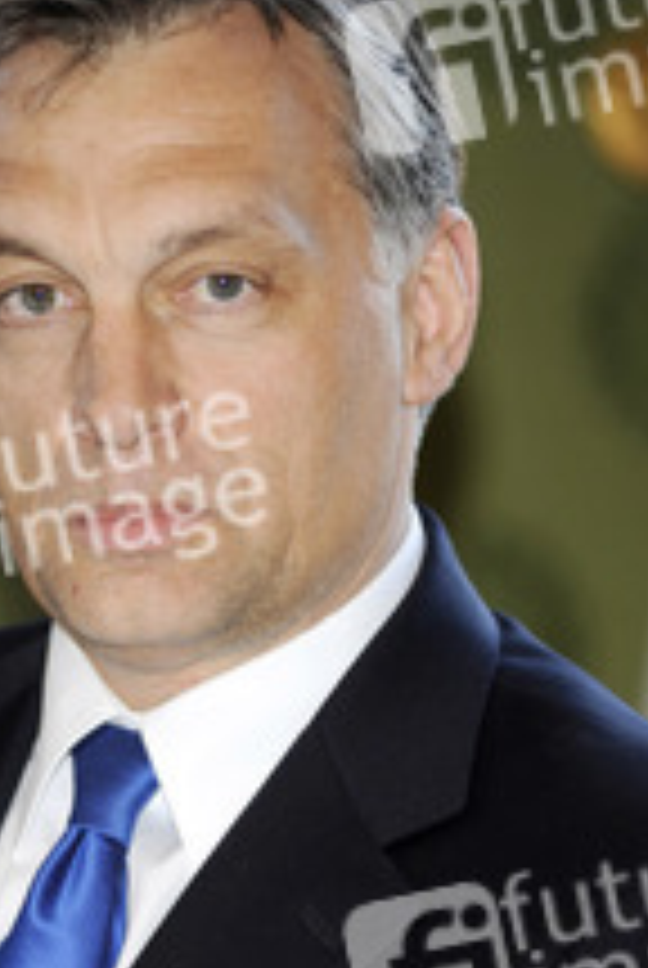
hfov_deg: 3.7
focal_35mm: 372
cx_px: 169
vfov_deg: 5.5
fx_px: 10011
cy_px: 725
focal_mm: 200
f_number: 2.8
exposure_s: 1/250
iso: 500
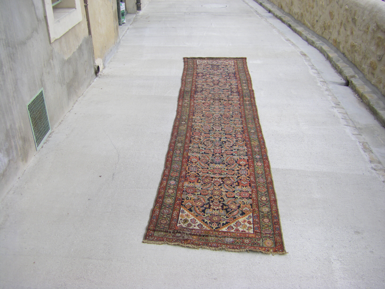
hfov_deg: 49.0
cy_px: 144
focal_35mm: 38
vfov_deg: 37.7
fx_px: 423
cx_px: 192
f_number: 3.5
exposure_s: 1/250
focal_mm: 6.3
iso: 64
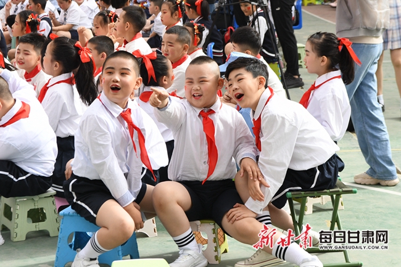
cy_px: 134
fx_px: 779
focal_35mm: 70
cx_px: 200
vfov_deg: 19.4
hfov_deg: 28.9
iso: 1000
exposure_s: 1/640
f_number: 9
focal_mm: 70
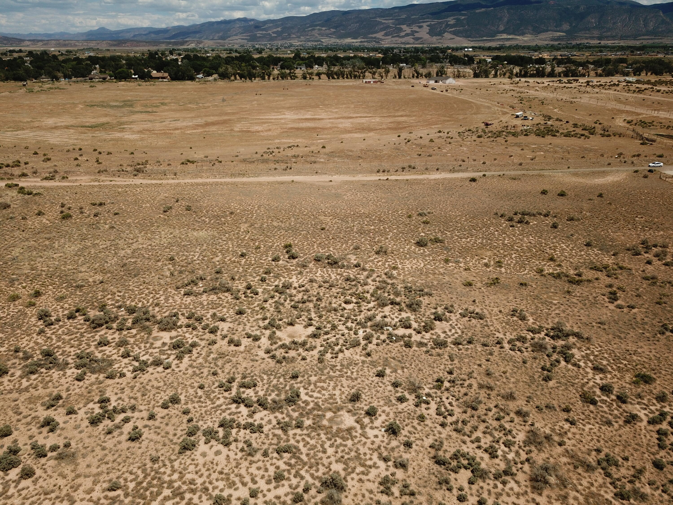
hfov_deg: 67.3
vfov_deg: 53.1
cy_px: 252
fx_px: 505
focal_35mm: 26
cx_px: 336
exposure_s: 1/2762
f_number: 2.2
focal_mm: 4.73
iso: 100
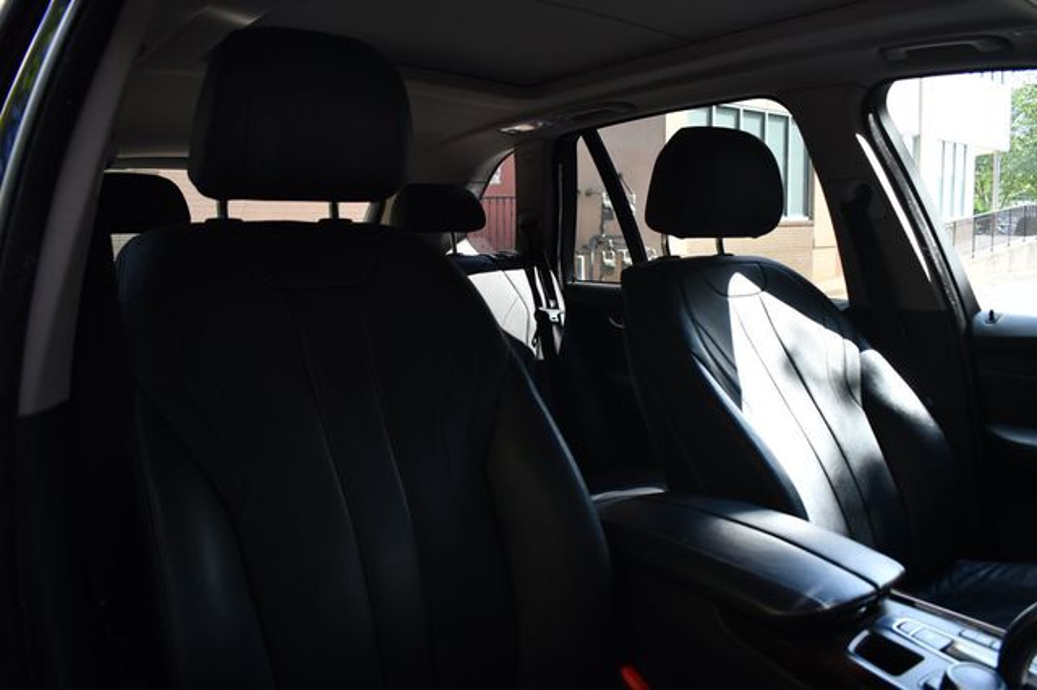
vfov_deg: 43.6
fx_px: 864
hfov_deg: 62.0
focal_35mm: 30
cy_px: 345
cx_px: 518
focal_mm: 20
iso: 400
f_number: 3.8
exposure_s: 1/250
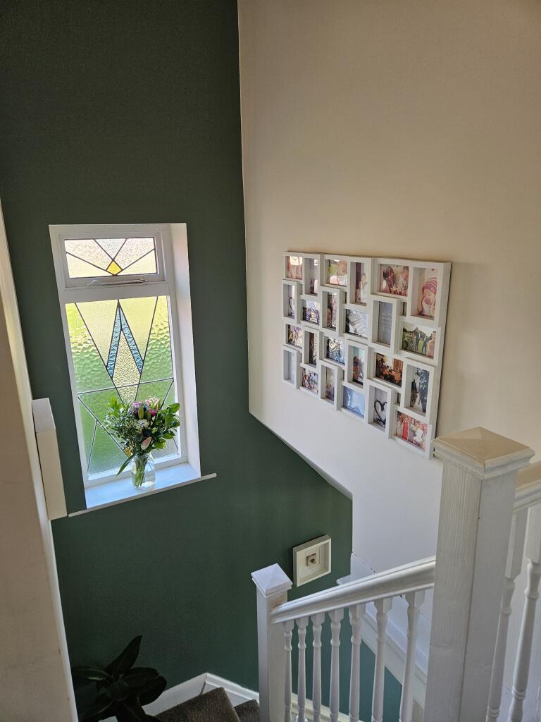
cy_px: 361
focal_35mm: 23
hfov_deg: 58.9
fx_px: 479
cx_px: 270
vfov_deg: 73.9
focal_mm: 5.4
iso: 80
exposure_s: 1/100
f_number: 1.8
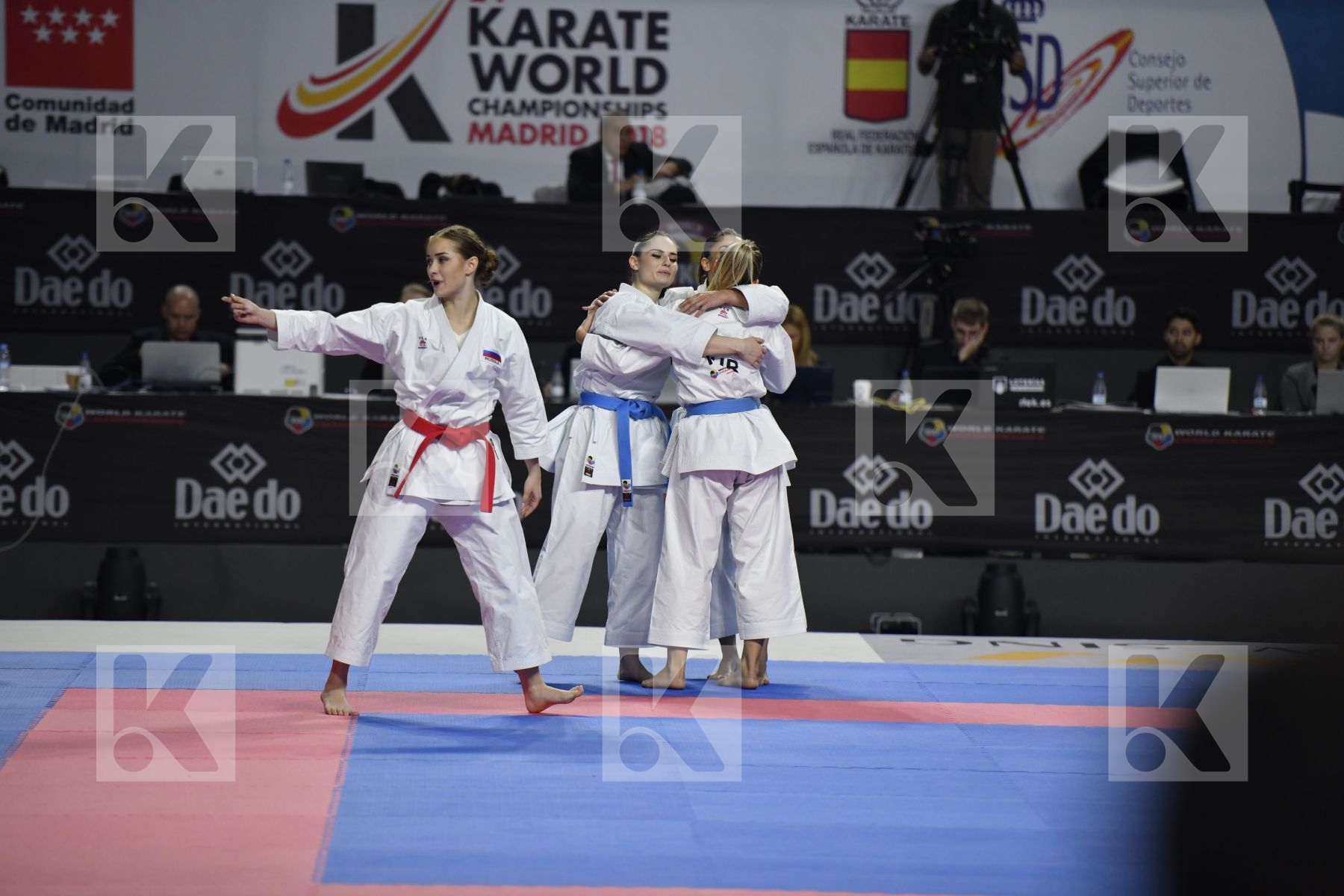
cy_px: 448
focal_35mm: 200
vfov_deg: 6.9
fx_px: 7466
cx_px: 672
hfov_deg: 10.3
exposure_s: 1/800
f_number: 2.8
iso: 800
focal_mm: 200
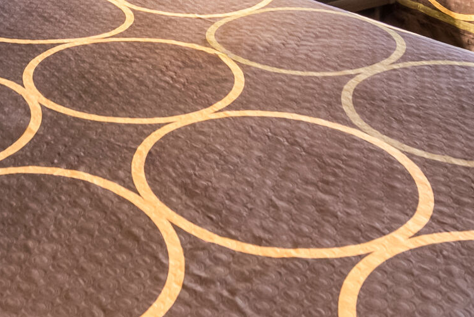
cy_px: -151
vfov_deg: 20.8
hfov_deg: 35.2
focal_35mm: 56
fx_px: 738
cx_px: 324
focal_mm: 14
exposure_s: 2
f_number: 8
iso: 400
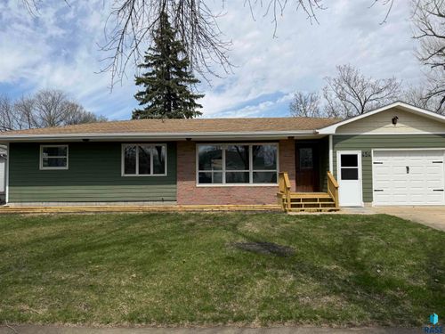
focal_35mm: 24
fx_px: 309
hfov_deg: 71.6
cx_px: 222
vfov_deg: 56.8
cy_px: 167
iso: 80
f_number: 1.78
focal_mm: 6.76
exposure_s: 1/6711
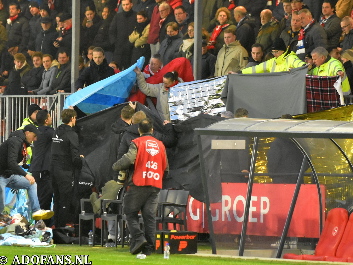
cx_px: 195
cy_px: 132
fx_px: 2901
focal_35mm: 285
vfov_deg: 5.2
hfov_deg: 7.0
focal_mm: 175
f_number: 2.8
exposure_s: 1/250
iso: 2500
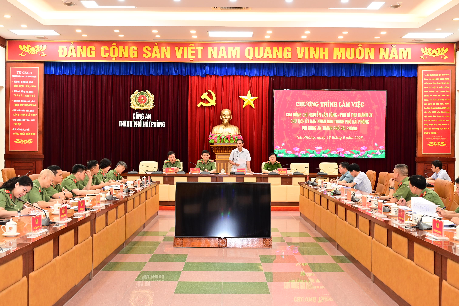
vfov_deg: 34.2
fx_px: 497
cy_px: 153
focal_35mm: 39
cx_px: 230
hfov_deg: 49.6
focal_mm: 39
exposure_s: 1/100
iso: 2500
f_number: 5.6
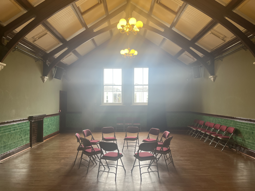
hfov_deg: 67.3
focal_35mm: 26
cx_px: 128
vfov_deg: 53.1
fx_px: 192
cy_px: 96
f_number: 1.6
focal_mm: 5.1
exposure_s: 1/100
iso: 64
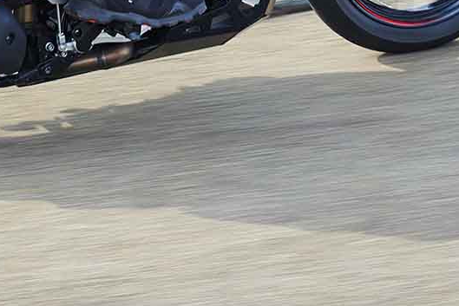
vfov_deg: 2.7
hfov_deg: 4.0
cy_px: -190
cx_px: 108
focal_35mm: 510
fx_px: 6504
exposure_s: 1/60
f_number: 8
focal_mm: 135
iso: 100
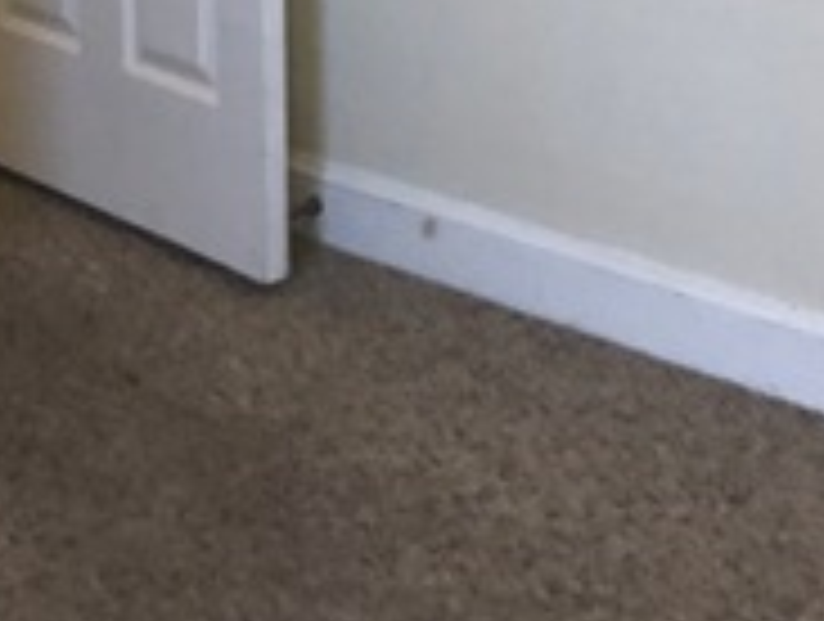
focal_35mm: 123
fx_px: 2934
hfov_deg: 16.0
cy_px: -610
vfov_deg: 11.0
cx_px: 378
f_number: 1.8
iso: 64
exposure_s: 1/15
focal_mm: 3.99
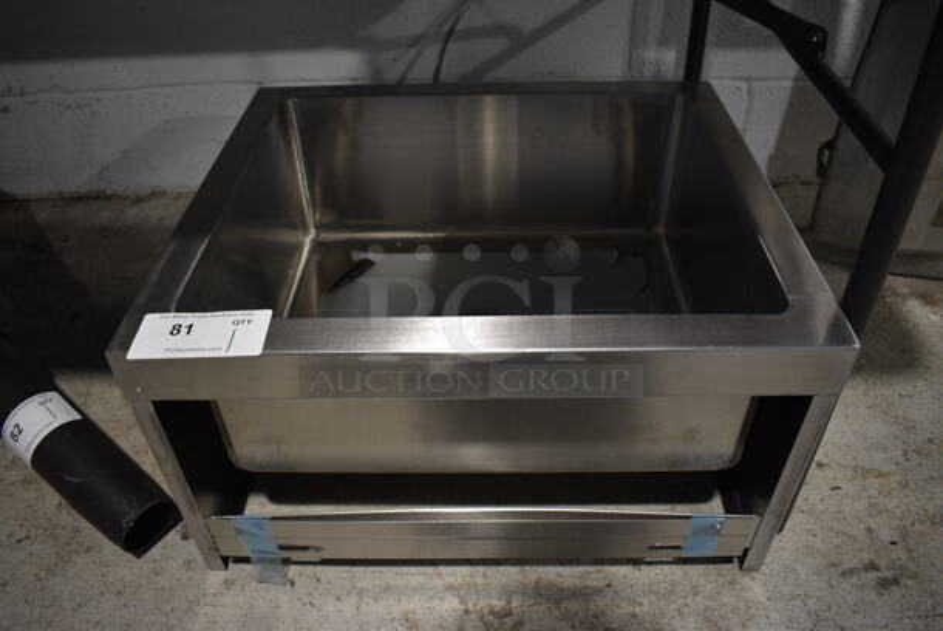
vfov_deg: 48.0
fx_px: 708
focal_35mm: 27
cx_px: 472
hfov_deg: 67.3
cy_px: 316
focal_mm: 18
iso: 1400
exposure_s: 1/125
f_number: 3.5
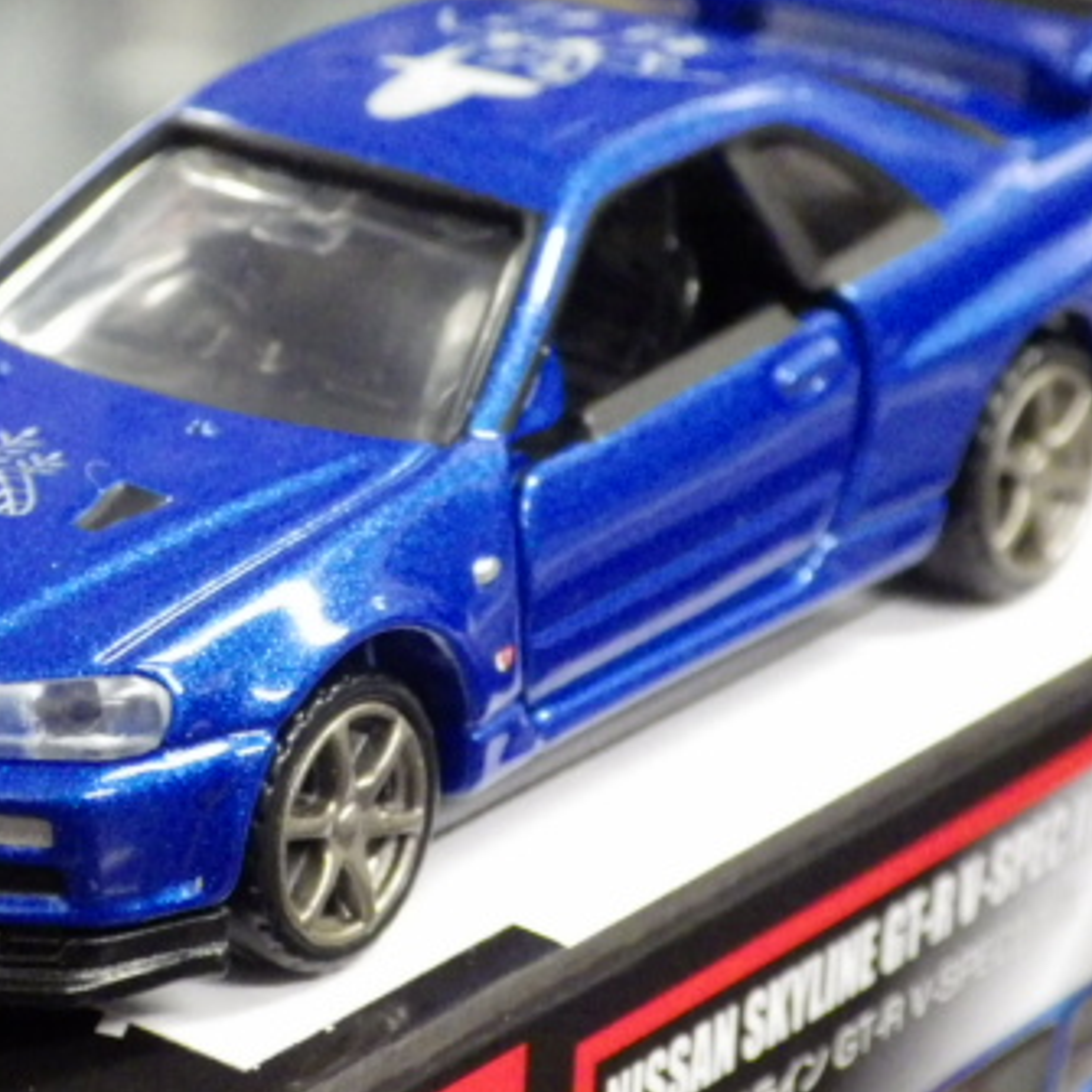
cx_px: 297
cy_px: 495
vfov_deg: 10.0
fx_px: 6210
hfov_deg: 10.0
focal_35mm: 174
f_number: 4.6
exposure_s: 1/30
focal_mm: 18.4
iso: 1600
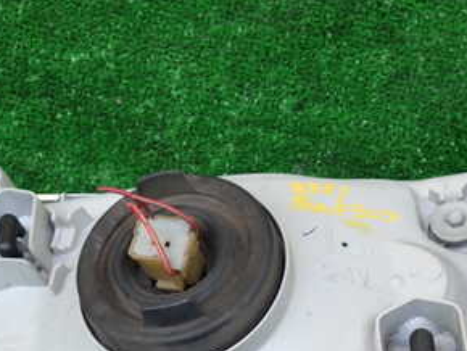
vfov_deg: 23.0
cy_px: 320
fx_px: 837
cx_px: 229
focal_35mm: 62
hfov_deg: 31.2
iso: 100
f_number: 2.3
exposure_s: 1/60
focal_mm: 5.4
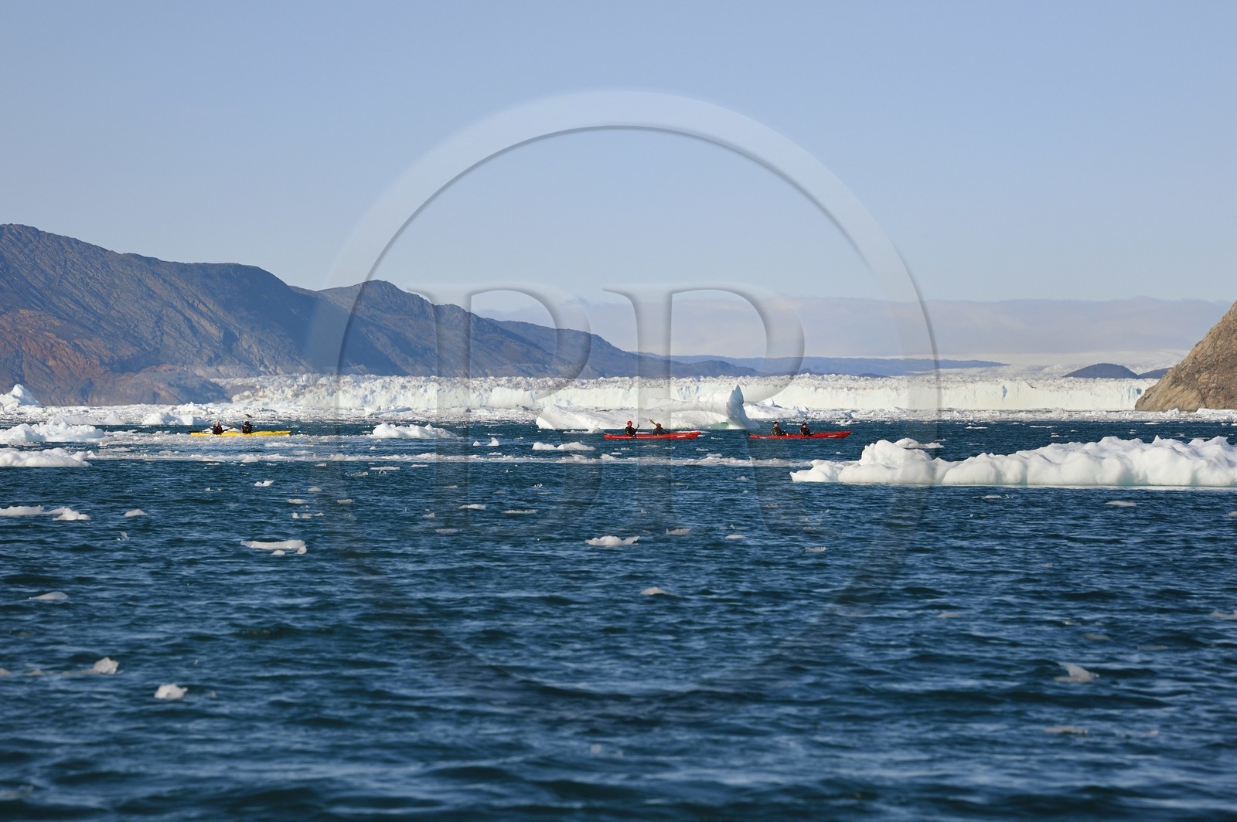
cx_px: 618
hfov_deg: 10.3
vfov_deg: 6.9
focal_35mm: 200
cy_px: 411
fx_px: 6866
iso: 400
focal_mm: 200
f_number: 11
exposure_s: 1/1000
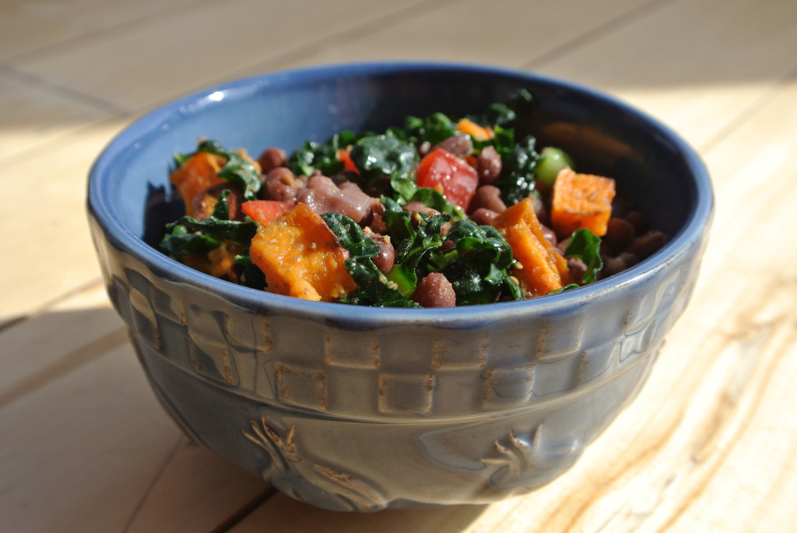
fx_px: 975
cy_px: 266
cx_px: 398
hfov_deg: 44.5
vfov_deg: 30.6
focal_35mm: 44
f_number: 5.6
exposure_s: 1/125
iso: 110
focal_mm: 16.3
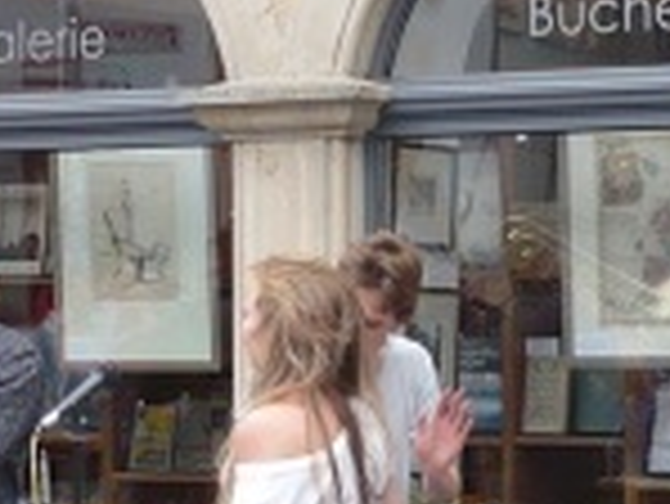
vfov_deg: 7.2
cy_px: 583
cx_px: 274
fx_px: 3971
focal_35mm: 205
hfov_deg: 9.6
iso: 100
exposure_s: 1/80
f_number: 3.2
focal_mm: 7.5
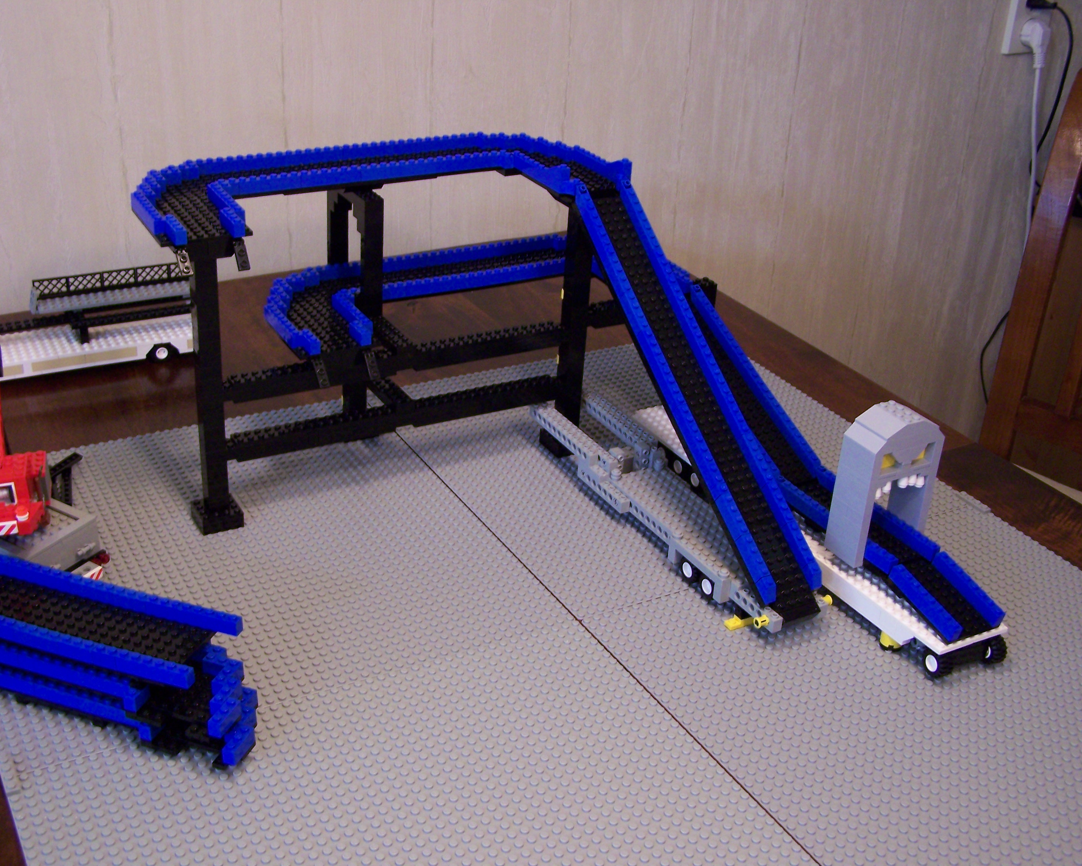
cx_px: 542
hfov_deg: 45.8
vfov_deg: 37.3
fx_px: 1281
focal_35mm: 40
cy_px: 437
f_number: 2.8
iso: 160
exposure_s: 1/15
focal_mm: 6.3
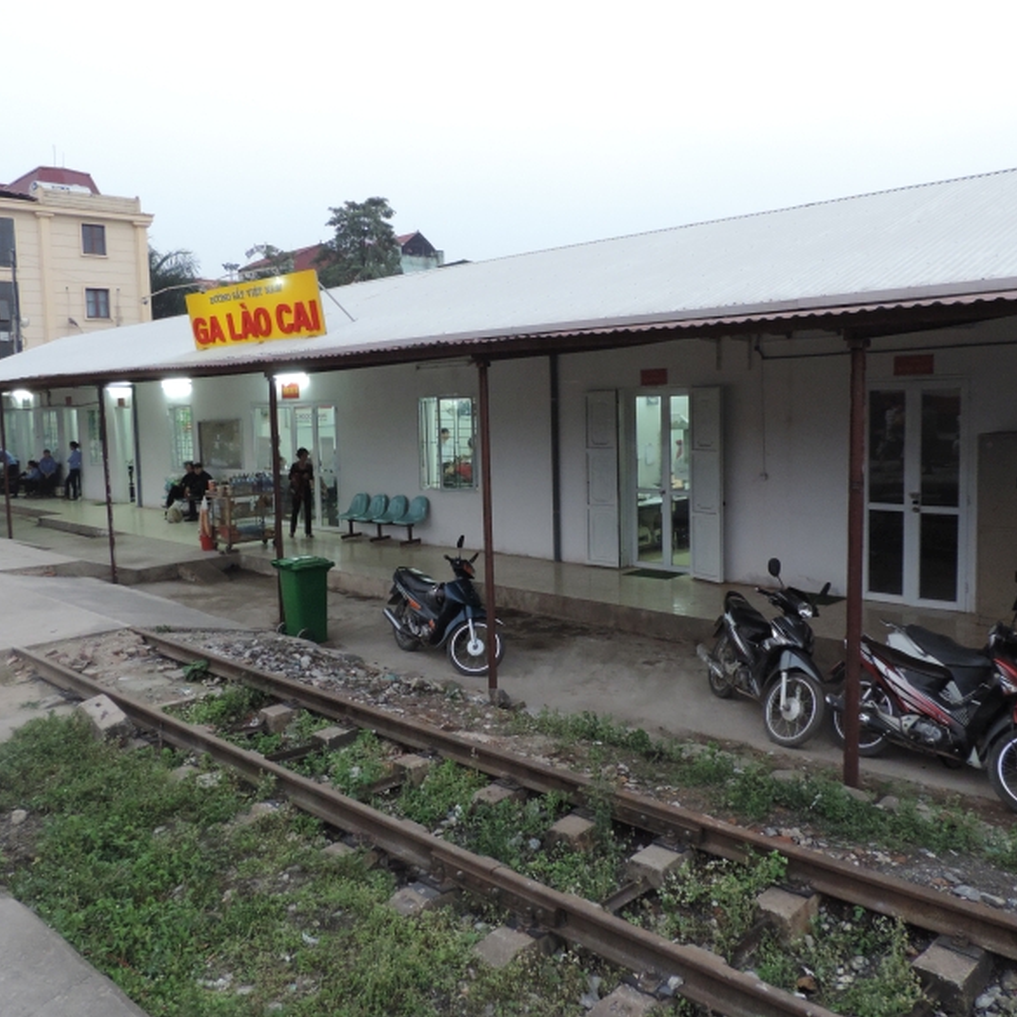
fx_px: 964
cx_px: 475
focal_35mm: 29
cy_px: 502
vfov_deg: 55.6
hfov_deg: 55.6
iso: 400
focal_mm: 4.3
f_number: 3
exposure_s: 1/25
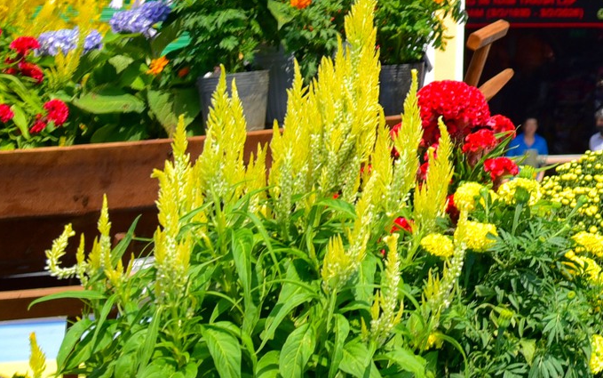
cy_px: -354
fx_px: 2400
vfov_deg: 8.6
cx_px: 1132
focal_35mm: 146
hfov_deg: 12.8
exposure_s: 1/640
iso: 160
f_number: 5.6
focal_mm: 38
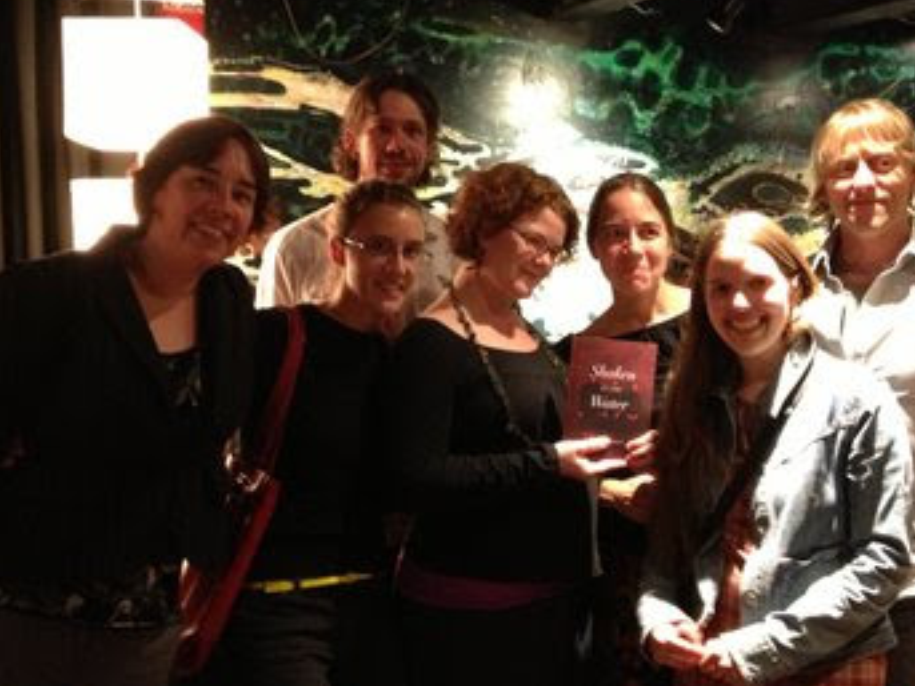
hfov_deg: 38.9
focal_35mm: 49
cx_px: 488
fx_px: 1295
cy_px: 352
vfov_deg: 29.7
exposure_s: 1/17
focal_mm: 4.28
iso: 400
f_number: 2.4
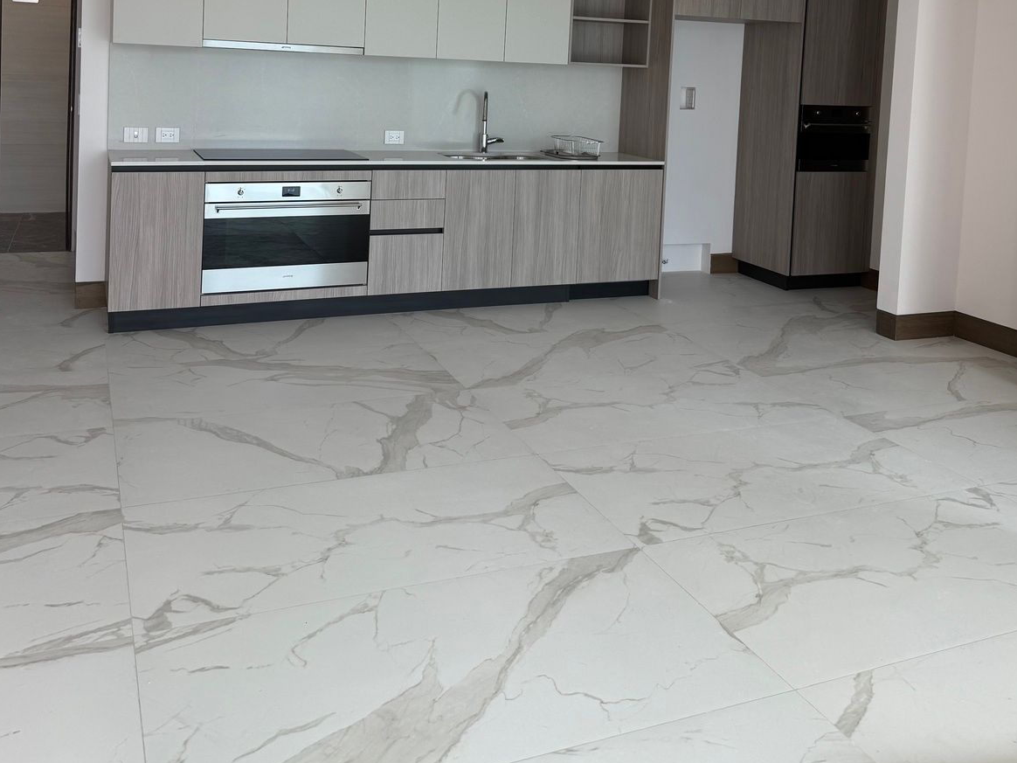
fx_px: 970
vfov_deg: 40.4
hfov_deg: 55.4
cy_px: 110
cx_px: 505
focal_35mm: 33
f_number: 1.78
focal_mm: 6.76
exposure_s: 1/146
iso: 50
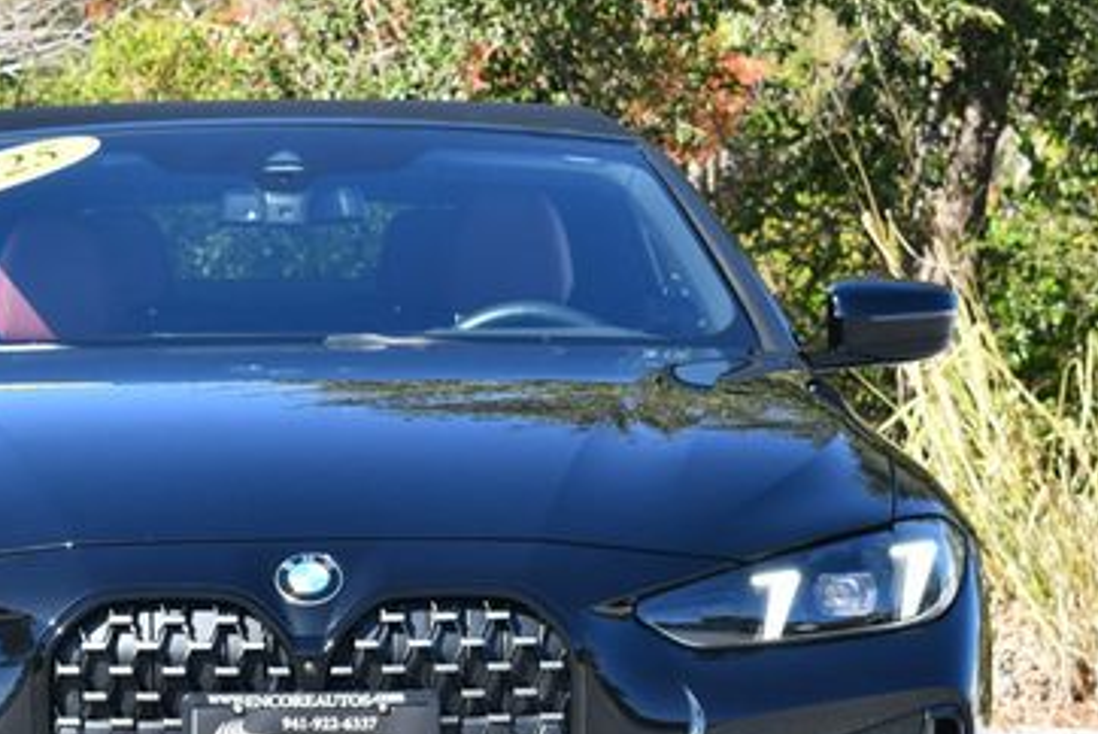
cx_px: 328
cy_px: 591
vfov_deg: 7.5
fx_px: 5616
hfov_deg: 11.1
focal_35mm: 184
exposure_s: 1/250
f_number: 8
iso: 200
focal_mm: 52
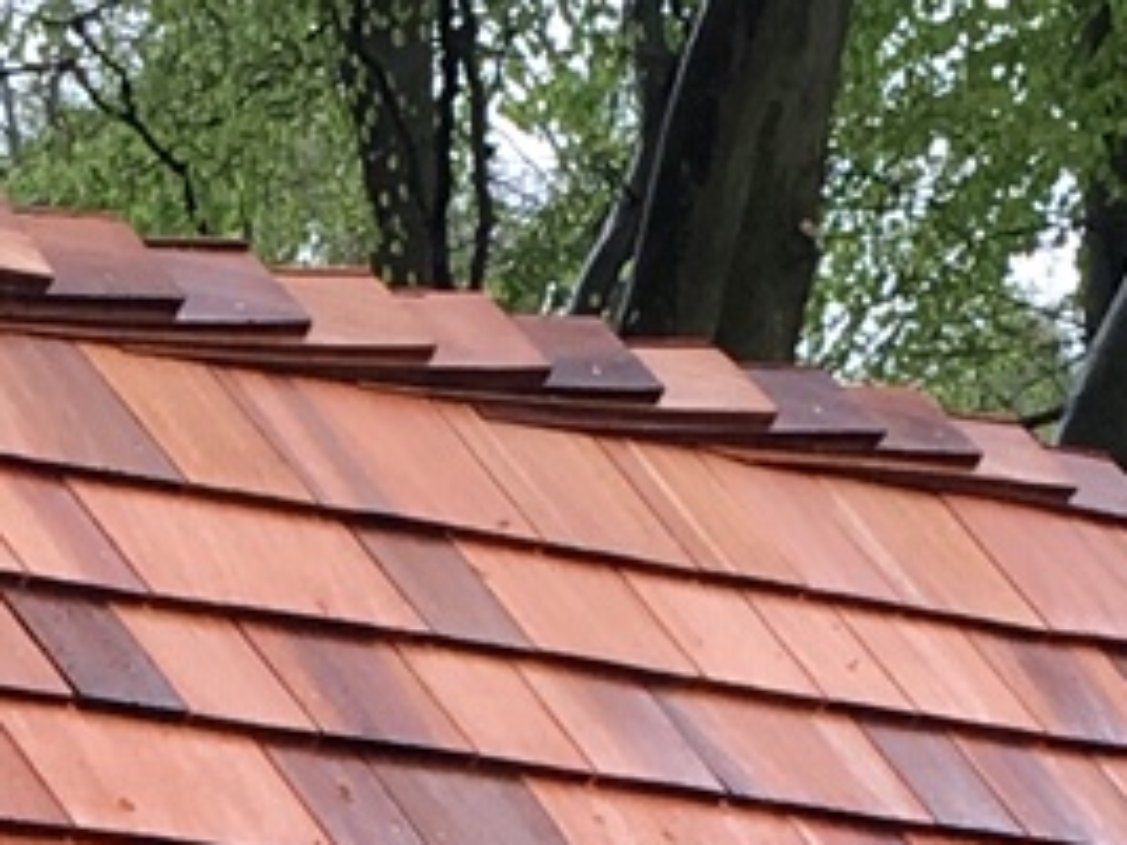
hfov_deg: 9.0
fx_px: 7097
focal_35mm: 218
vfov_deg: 6.3
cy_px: 2472
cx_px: -71
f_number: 2.2
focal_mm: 4.15
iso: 25
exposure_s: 1/113
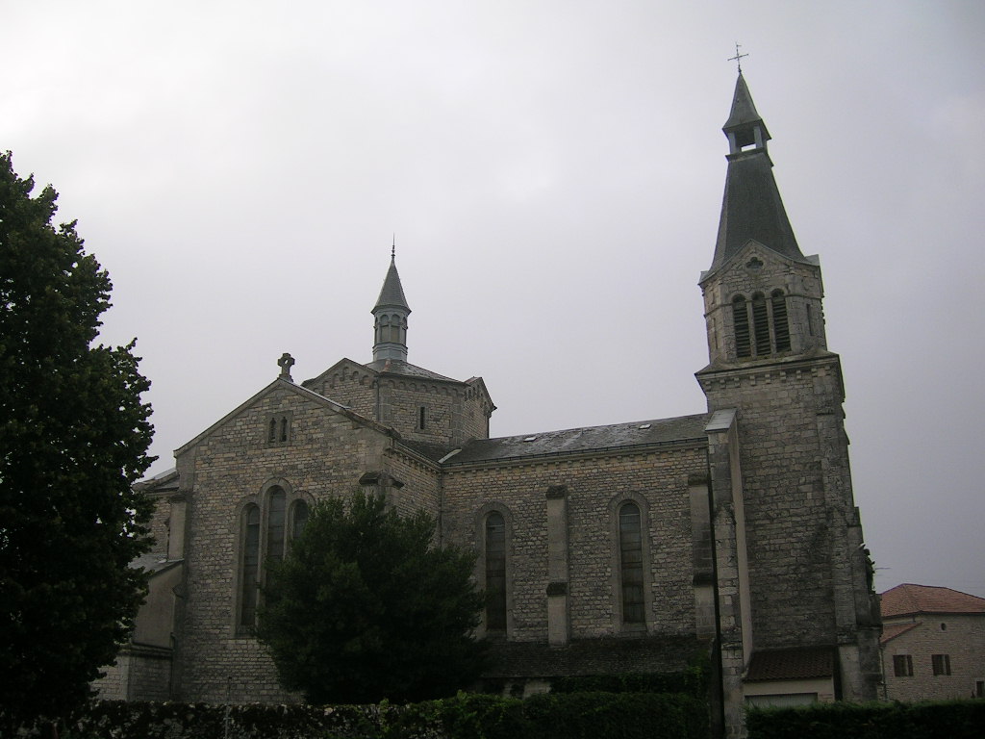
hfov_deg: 52.6
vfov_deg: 40.7
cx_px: 492
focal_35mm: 35
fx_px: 996
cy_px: 370
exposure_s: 1/241
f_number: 2.8
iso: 50
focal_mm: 5.4
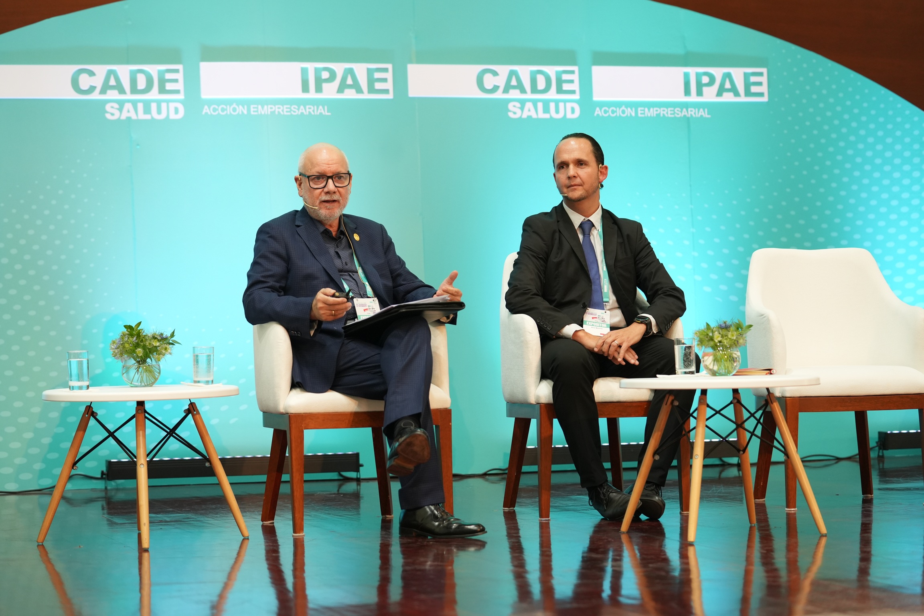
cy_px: 308
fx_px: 2310
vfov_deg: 15.2
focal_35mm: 90
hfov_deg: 22.6
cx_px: 462
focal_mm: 90
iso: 1600
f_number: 3.2
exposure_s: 1/160
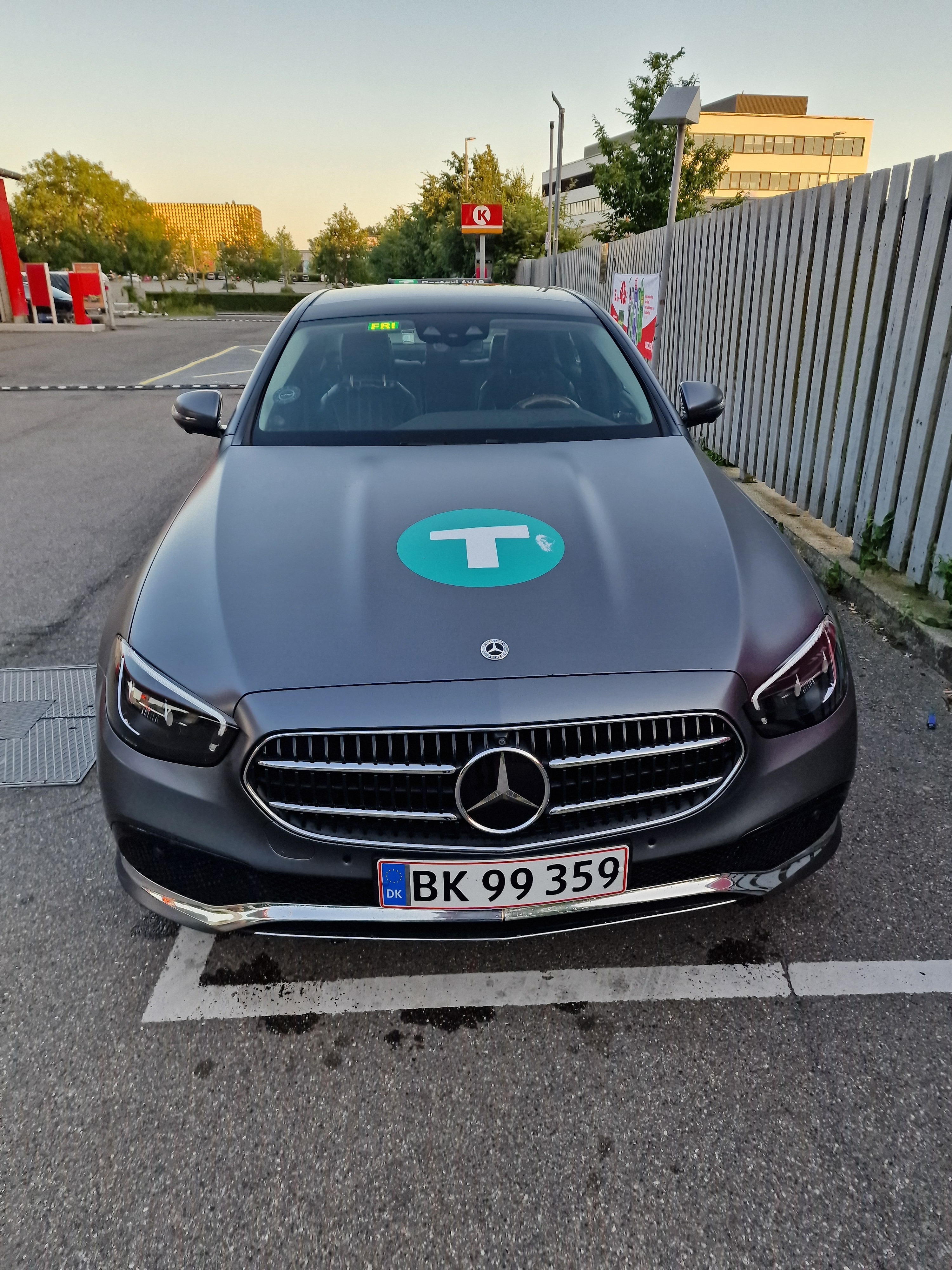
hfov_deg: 58.9
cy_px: 635
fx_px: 843
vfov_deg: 73.9
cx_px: 476
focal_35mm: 23
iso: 50
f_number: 1.8
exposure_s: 1/180
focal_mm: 6.4
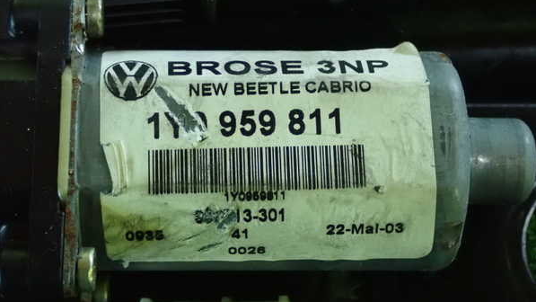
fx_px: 1151
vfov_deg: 14.9
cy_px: 148
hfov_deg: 26.2
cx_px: 268
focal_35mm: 81
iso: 1600
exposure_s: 1/60
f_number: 4.2
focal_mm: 13.47
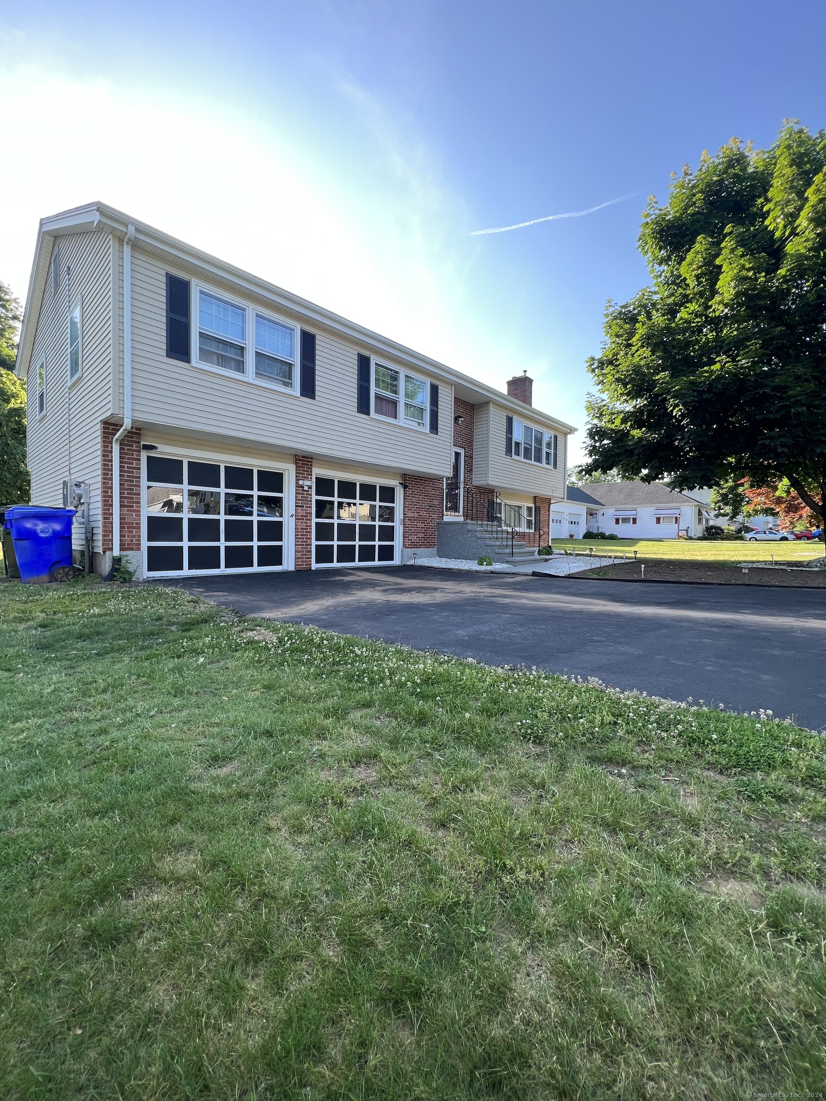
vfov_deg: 106.2
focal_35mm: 13
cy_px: 550
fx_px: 414
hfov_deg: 89.9
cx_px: 413
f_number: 1.8
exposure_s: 1/257
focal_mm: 1.57
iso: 32
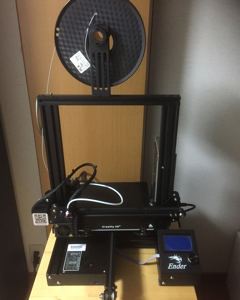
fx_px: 275
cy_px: 149
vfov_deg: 57.2
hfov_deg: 47.1
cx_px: 121
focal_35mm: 31
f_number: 2.2
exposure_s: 1/15
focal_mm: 4.15
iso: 320
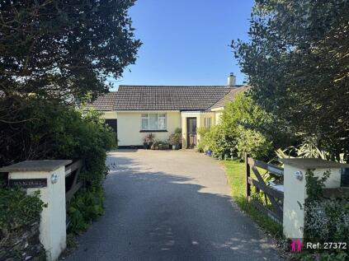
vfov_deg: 56.8
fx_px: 242
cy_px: 130
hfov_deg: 71.6
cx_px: 174
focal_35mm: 24
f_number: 1.78
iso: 80
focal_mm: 6.76
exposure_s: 1/1923
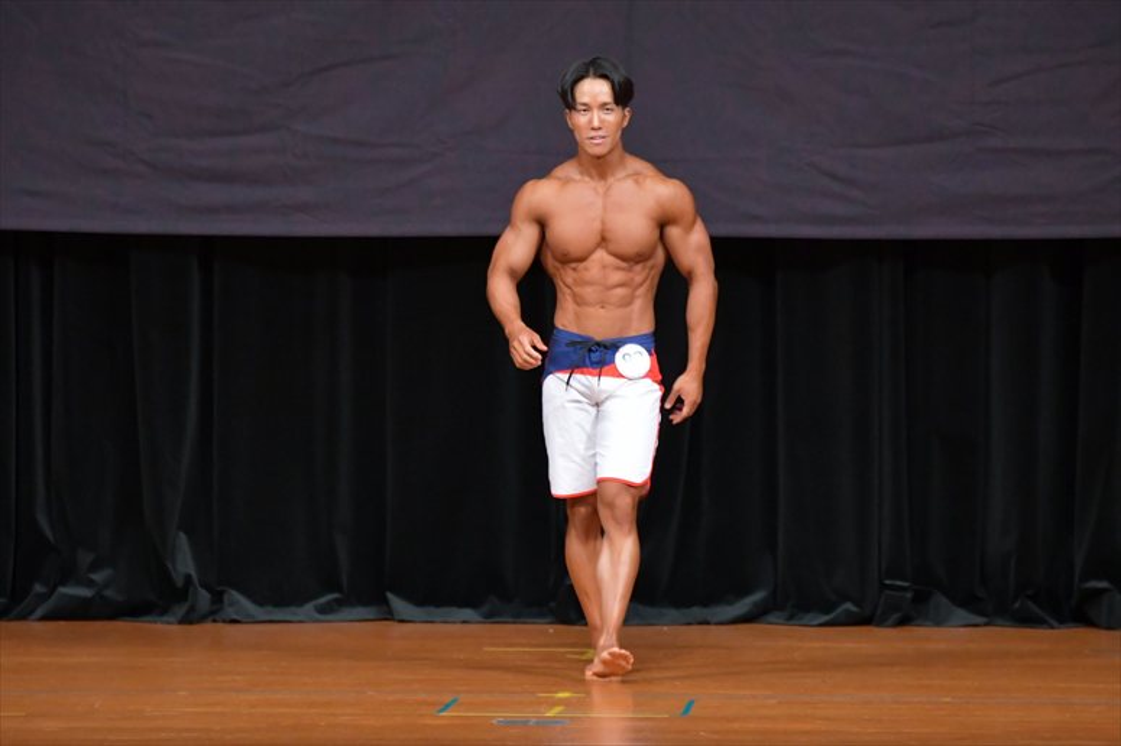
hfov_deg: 6.9
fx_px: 9337
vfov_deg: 4.6
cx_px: 560
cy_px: 373
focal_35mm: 300
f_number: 5.6
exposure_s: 1/400
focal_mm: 200
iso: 5000
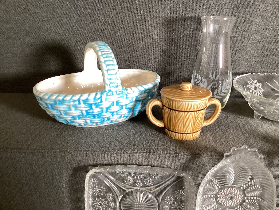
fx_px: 258
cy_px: 108
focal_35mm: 32
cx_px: 140
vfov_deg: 44.2
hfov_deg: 56.8
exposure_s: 1/60
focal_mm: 3.3
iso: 160
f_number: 2.4
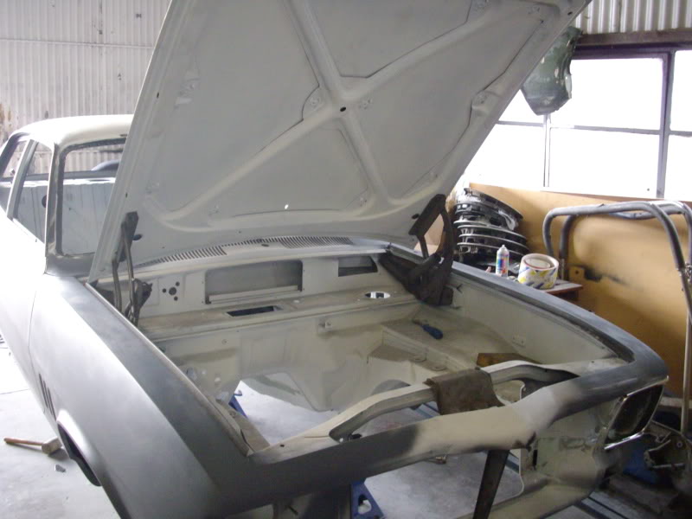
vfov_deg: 38.7
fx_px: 740
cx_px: 346
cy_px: 260
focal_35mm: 37
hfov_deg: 50.1
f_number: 2.8
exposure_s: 1/20
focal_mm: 6.2
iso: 400
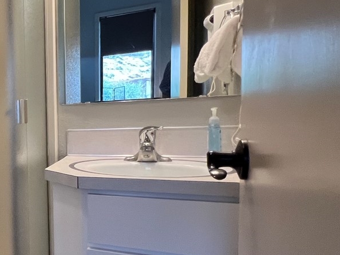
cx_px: -96
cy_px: 146
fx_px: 344
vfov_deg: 40.6
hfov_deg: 36.1
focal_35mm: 35
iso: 250
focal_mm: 1.57
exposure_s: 1/120
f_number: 1.8
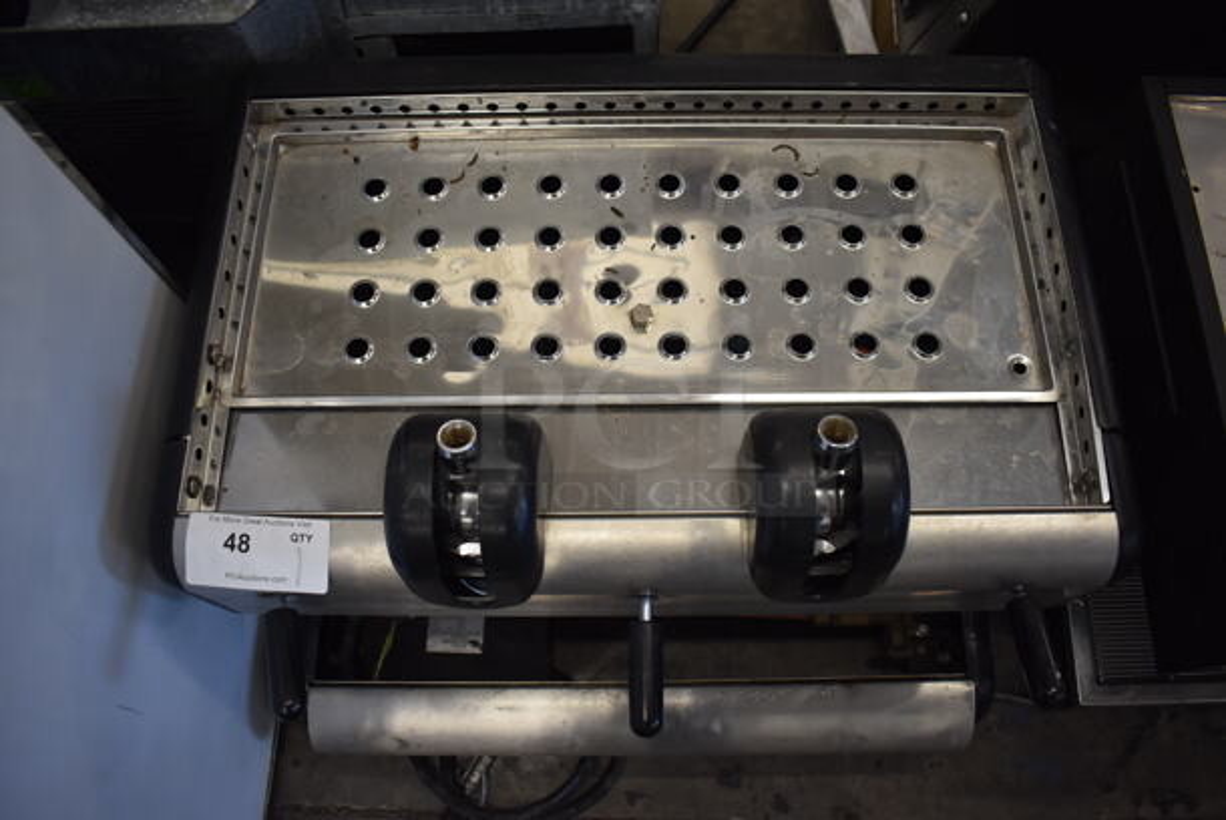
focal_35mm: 27
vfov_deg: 48.0
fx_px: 920
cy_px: 410
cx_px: 613
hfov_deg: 67.3
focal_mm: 18
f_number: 3.5
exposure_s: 1/160
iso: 800
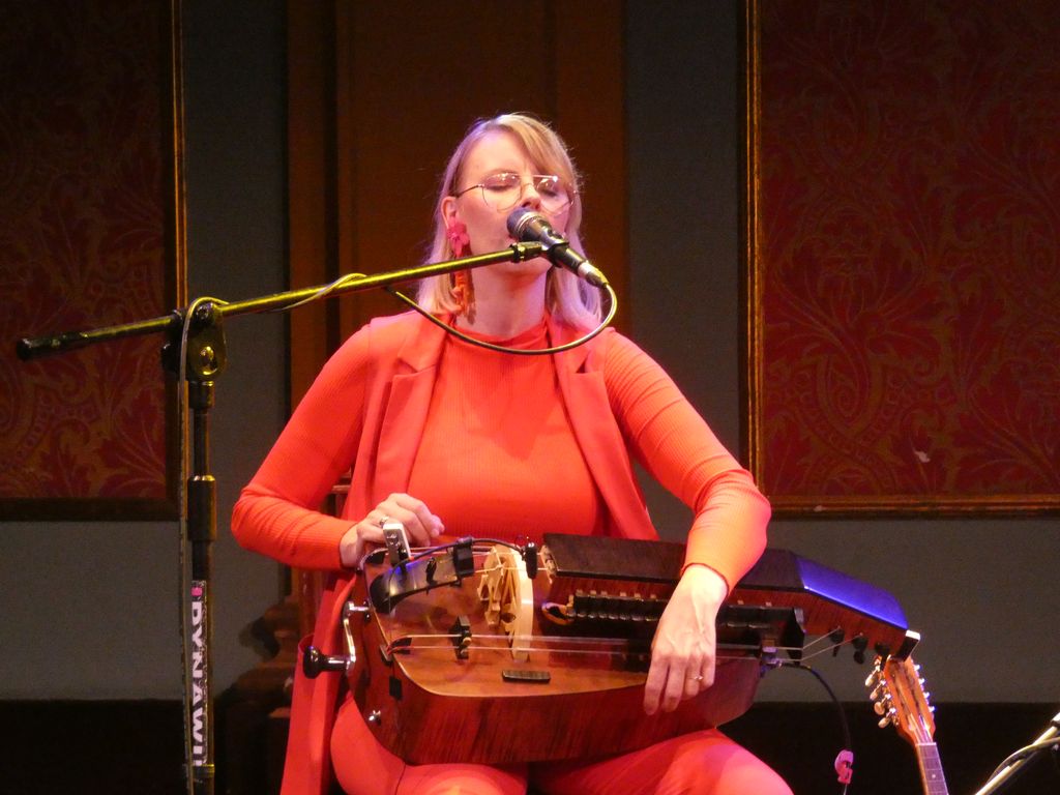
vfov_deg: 13.2
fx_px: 3430
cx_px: 530
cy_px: 398
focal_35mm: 112
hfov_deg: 17.6
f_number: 5
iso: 1600
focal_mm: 20.1
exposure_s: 1/40
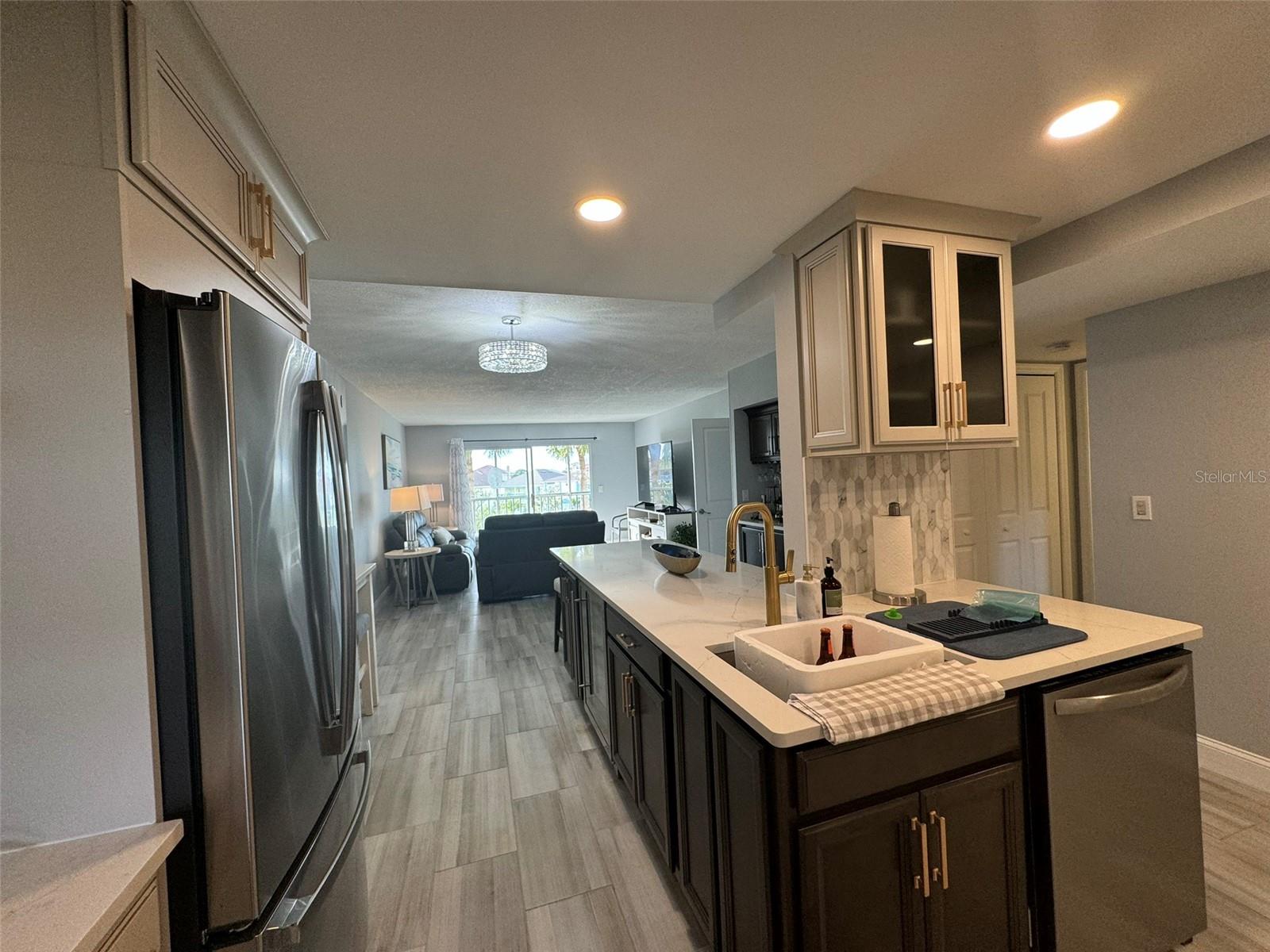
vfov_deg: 85.7
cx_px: 635
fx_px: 514
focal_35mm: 14
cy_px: 476
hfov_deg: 102.1
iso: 125
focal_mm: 2.22
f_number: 2.2
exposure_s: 1/120
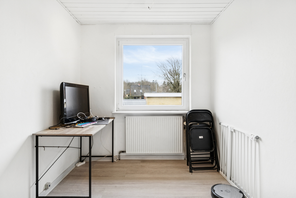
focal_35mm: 20
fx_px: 160
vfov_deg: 63.2
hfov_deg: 85.4
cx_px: 148
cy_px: 99
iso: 200
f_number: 8
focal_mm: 13
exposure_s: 1/8
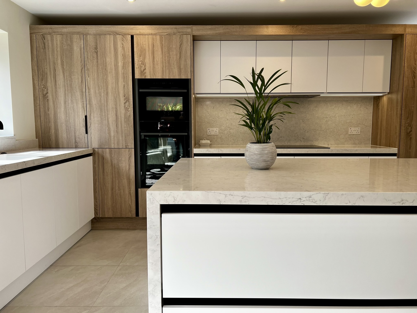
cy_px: 156
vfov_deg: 53.1
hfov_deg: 67.3
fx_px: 313
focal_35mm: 26
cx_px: 208
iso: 40
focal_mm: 5.7
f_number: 1.5
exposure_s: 1/183
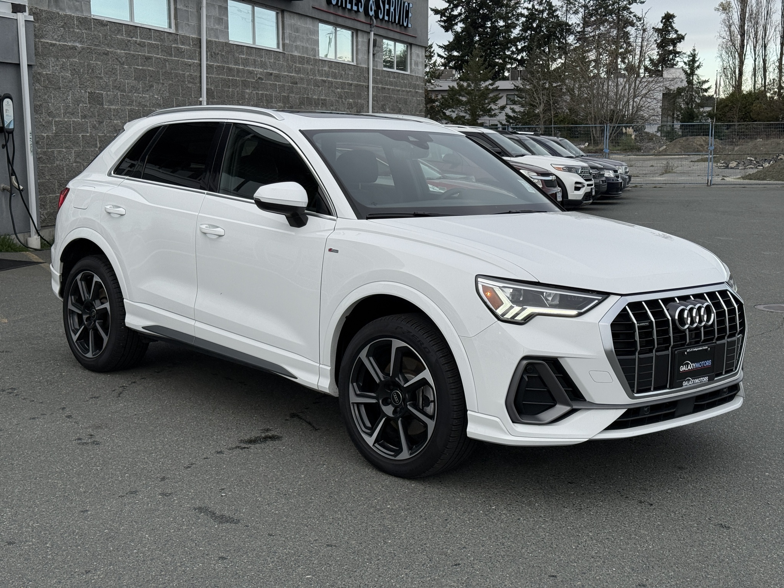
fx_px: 1087
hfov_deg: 39.7
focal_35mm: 48
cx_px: 392
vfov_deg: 30.3
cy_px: 294
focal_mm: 6.76
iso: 64
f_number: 1.78
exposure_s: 1/1307
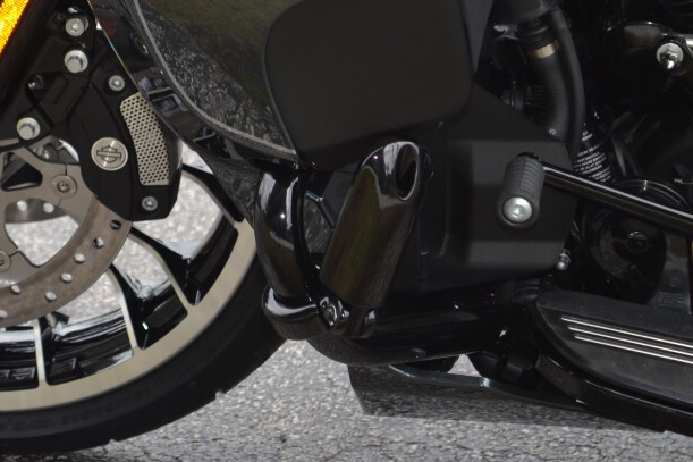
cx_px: 17
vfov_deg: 8.4
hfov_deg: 12.5
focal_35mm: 162
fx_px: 3117
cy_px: 41
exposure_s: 1/125
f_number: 5.6
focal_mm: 55
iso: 100
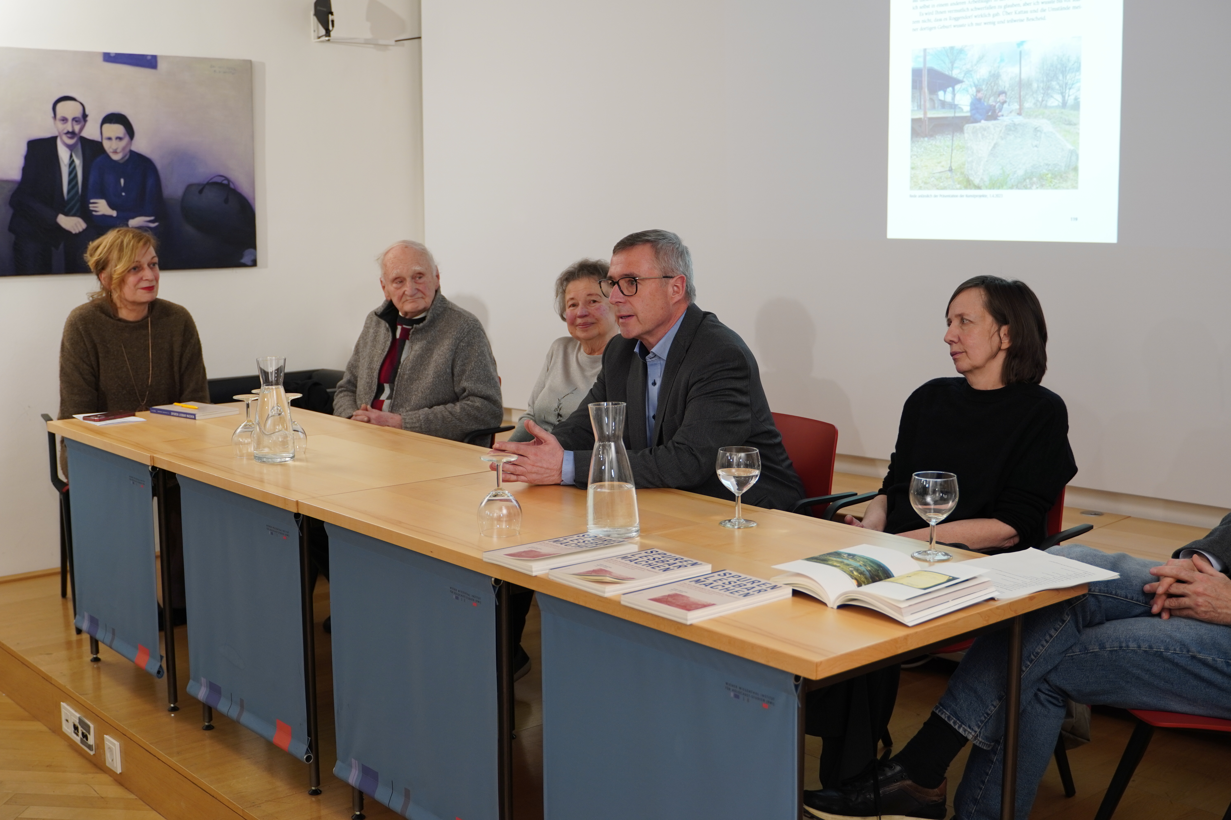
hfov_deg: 46.4
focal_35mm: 42
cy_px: 410
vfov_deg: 31.9
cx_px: 616
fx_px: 1436
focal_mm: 28
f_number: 2.8
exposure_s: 1/50
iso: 200
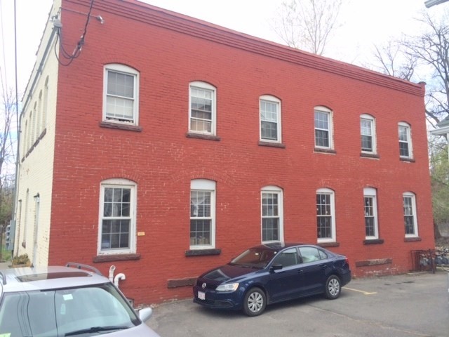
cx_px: 224
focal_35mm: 30
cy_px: 168
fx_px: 389
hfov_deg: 60.0
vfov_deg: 46.8
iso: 32
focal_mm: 4.12
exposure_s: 1/774
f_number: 2.2
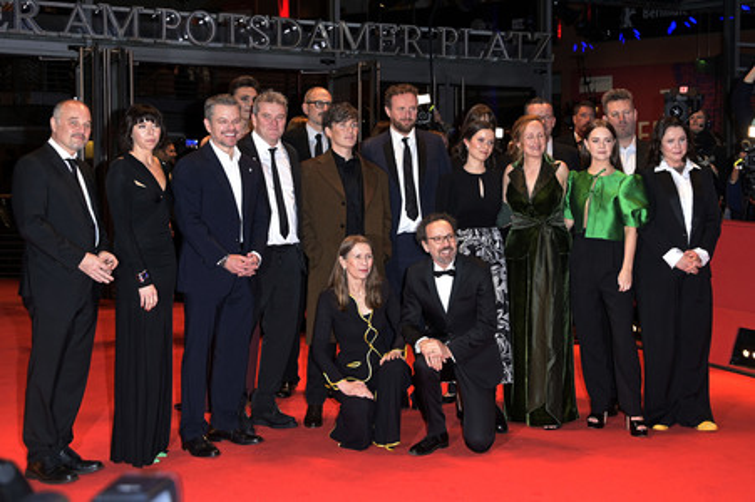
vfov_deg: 24.6
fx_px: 1153
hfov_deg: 36.3
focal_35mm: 55
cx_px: 378
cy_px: 251
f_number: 5
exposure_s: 1/160
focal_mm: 55
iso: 800
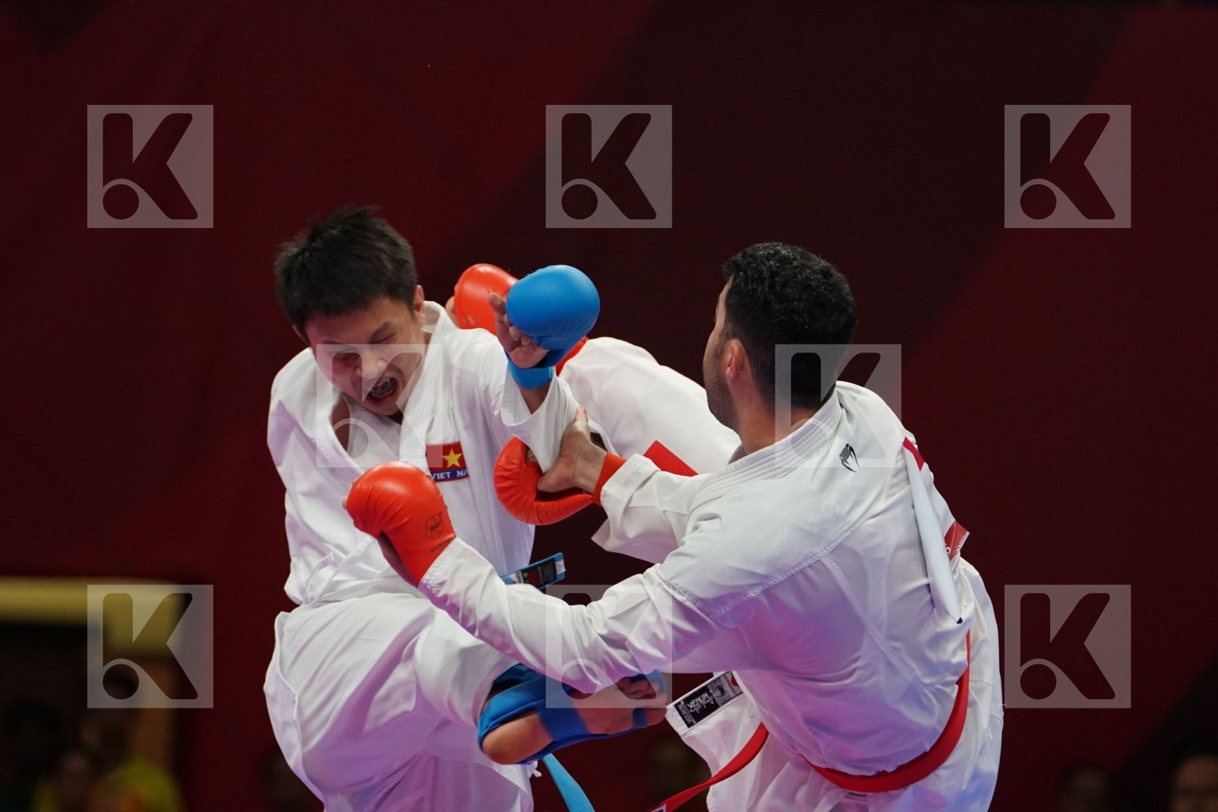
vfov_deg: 3.8
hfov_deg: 5.7
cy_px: 406
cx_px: 609
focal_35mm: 363
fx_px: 12281
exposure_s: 1/1000
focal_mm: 242
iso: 2500
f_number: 4
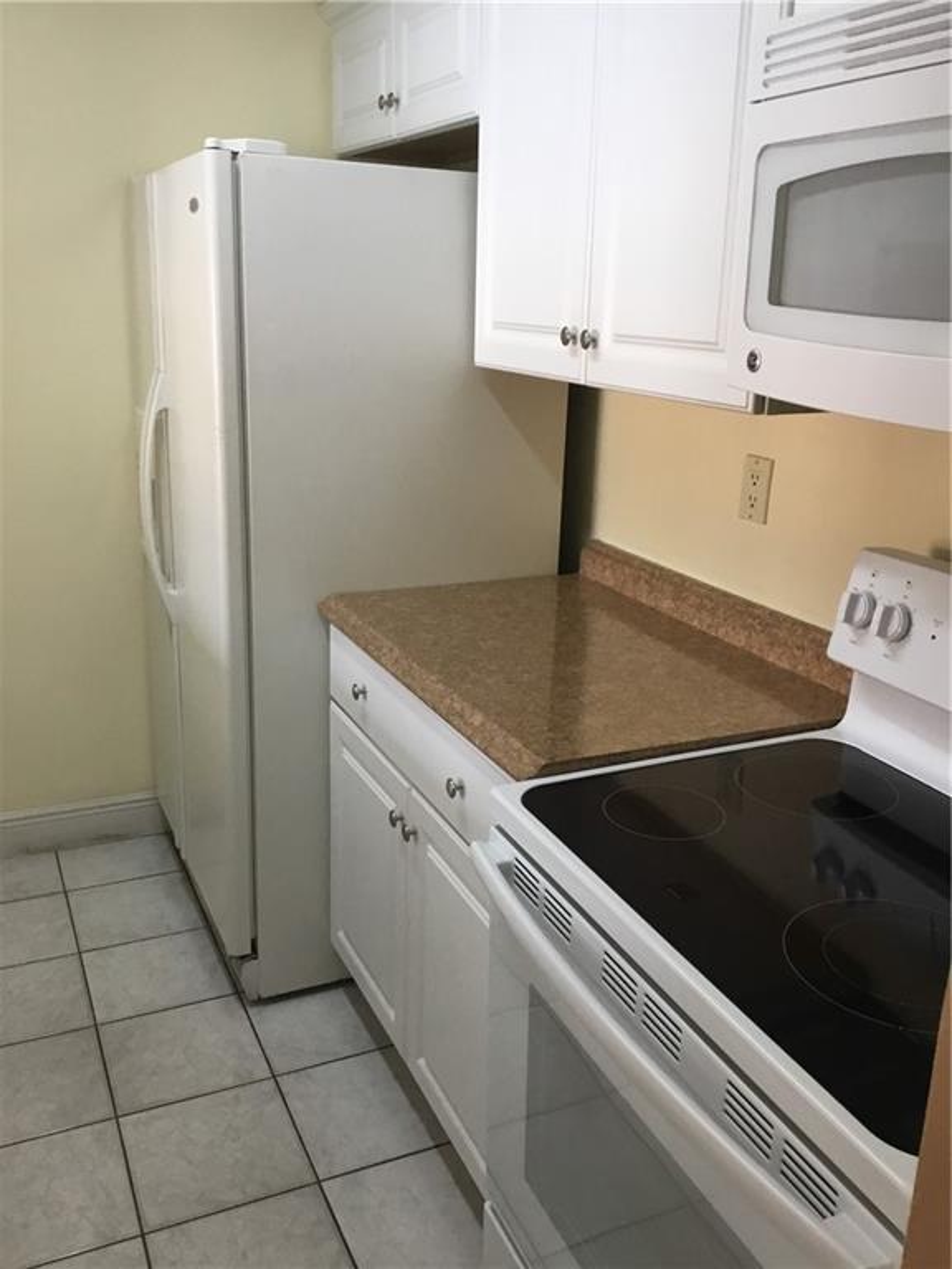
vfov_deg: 58.4
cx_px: 476
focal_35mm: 31
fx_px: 1137
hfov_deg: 45.4
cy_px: 634
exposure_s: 1/30
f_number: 2.4
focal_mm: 3.3
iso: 64
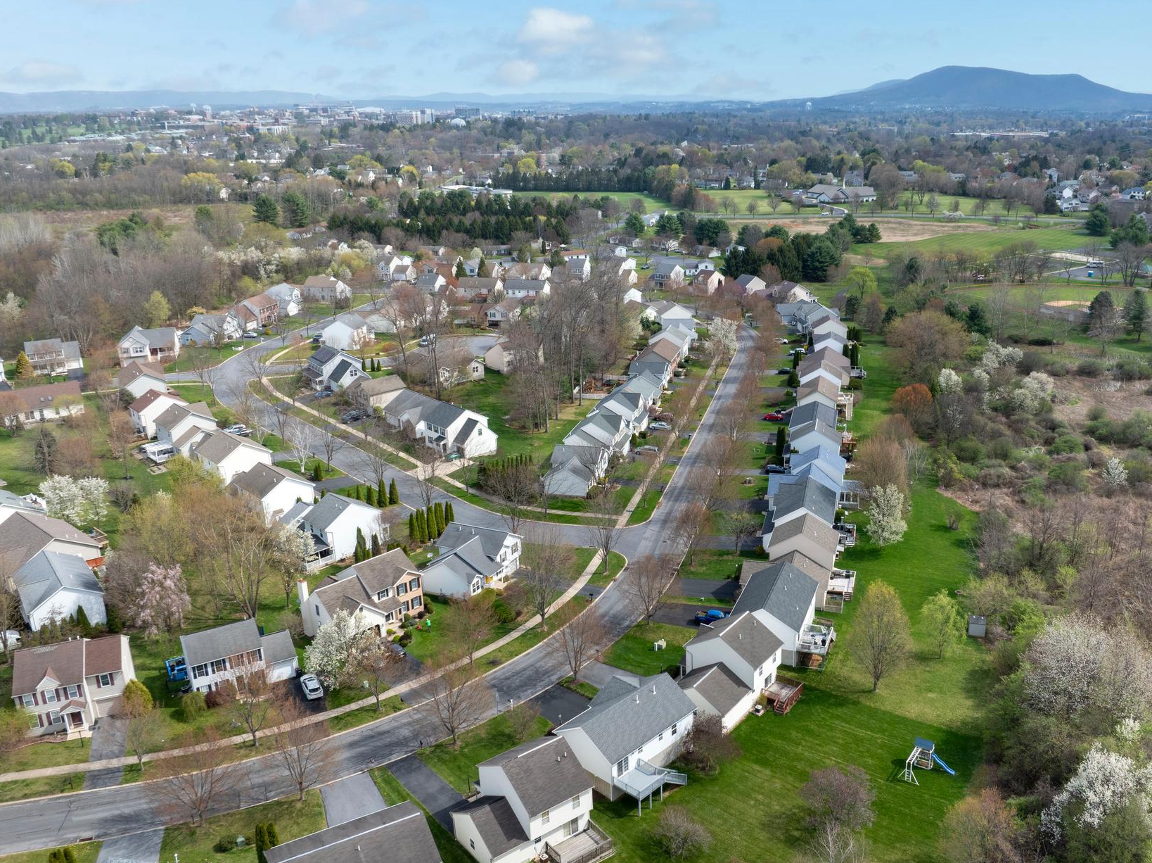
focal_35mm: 30
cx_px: 701
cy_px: 426
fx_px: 998
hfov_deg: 59.4
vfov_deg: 46.7
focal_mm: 12.29
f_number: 7.1
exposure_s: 1/240
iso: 100
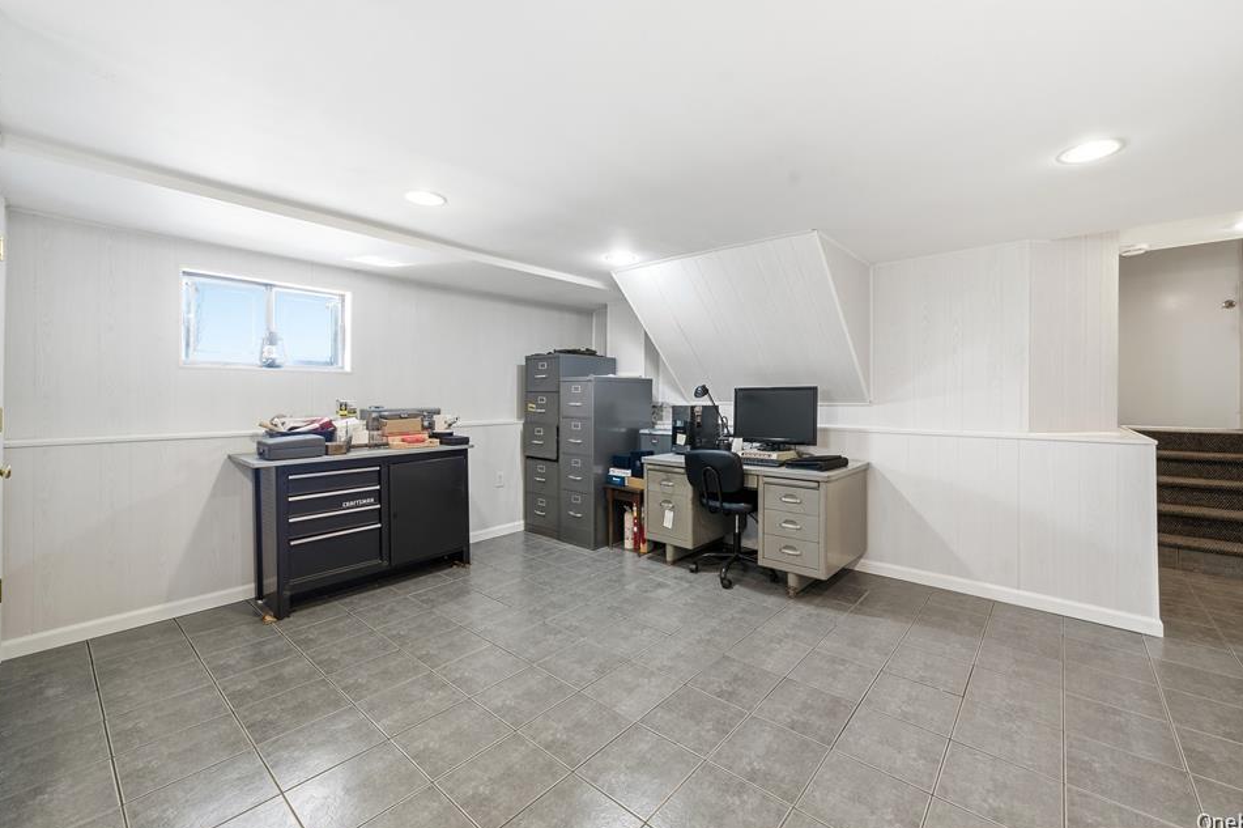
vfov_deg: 81.1
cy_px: 392
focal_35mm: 14
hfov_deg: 104.1
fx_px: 483
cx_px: 660
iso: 500
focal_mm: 13
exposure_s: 1/200
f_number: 8
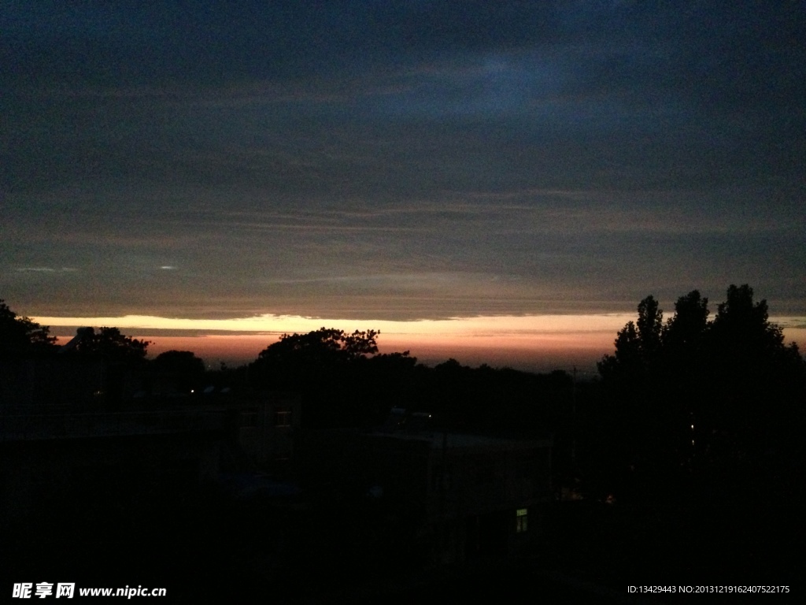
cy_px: 302
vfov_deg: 42.9
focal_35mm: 33
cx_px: 403
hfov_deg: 55.4
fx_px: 768
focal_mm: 4.13
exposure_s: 1/15
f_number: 2.4
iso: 800
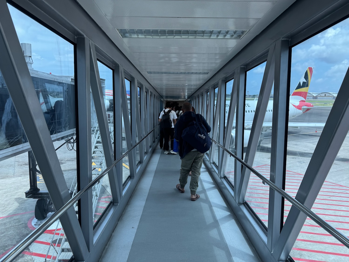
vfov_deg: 56.8
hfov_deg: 71.6
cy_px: 131
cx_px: 174
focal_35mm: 24
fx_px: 242
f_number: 1.78
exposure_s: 1/723
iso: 80
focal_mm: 6.76
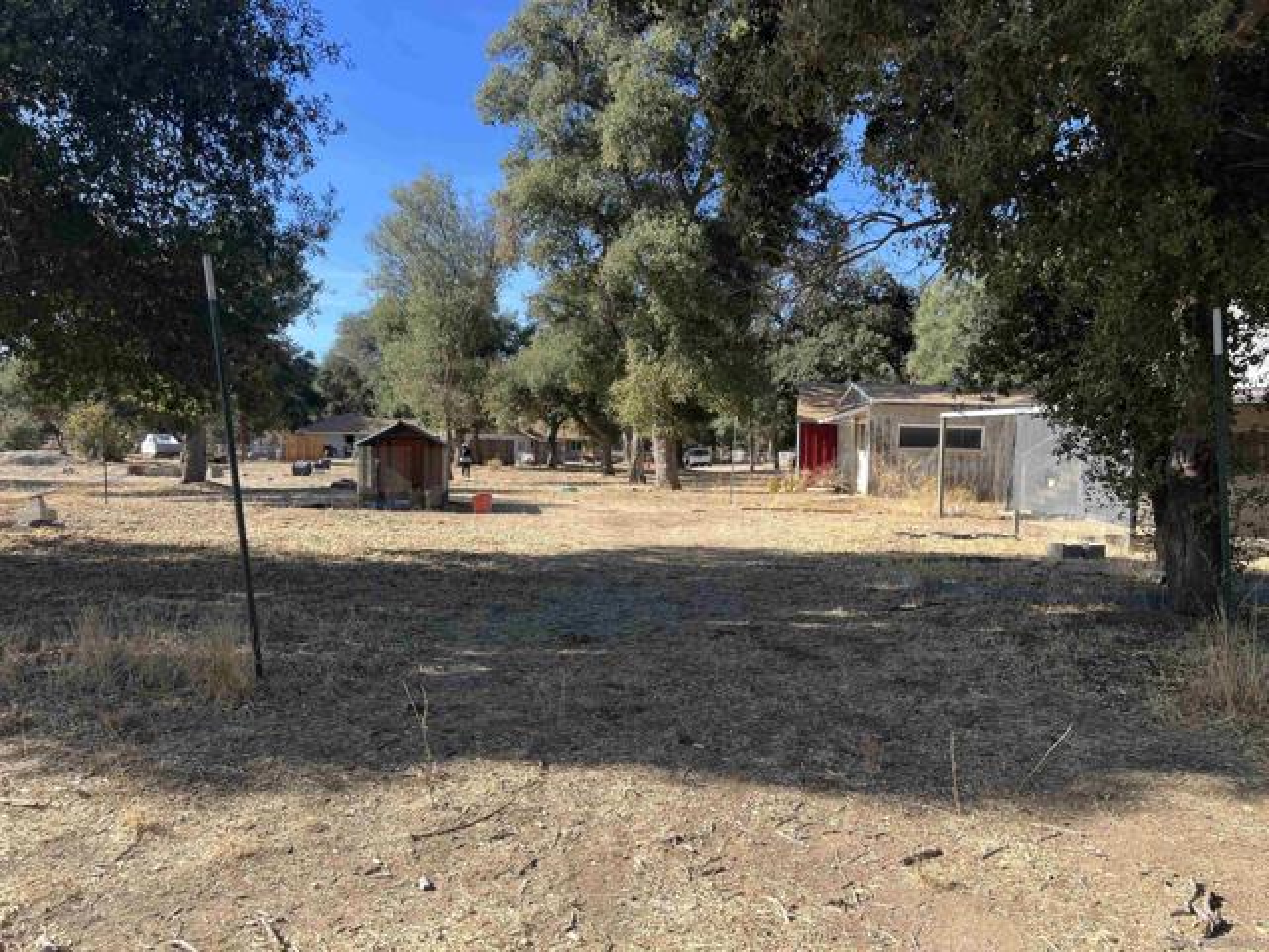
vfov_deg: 53.1
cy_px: 476
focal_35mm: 26
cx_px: 634
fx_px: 953
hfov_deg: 67.3
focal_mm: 5.7
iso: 50
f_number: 1.5
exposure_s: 1/1531
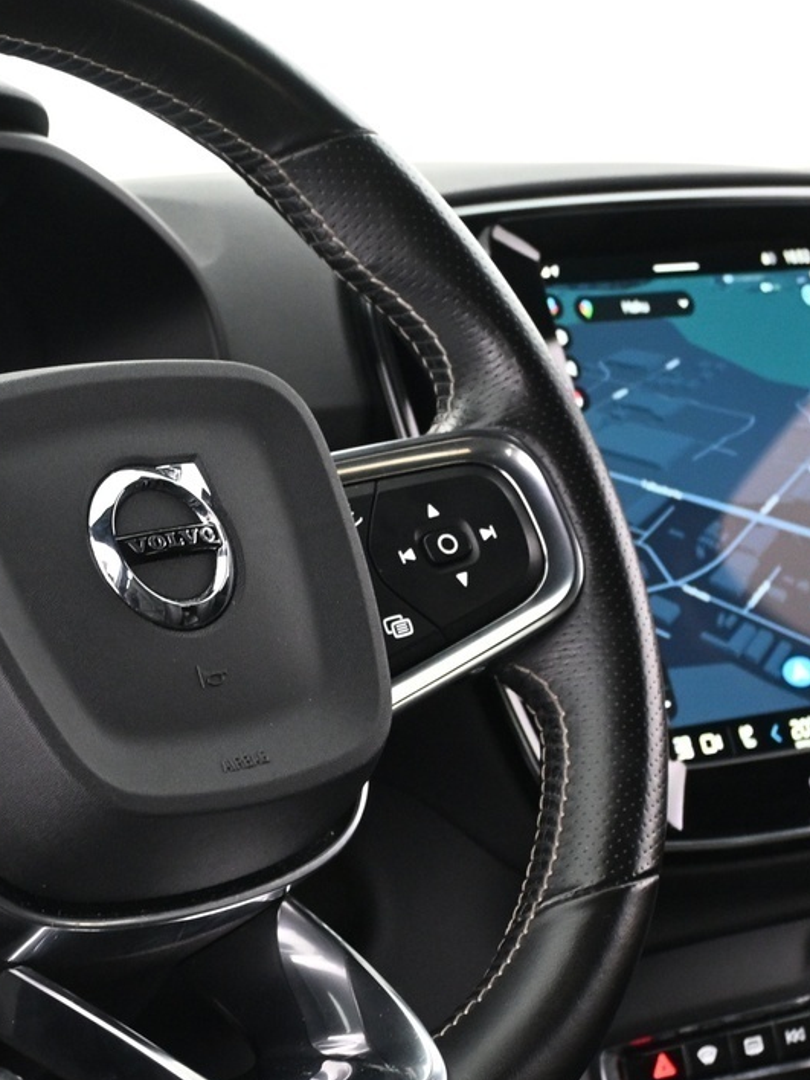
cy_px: 618
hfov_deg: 14.8
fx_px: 3089
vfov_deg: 19.8
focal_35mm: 99
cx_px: 90
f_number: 4.8
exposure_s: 1/13
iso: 1600
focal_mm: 30
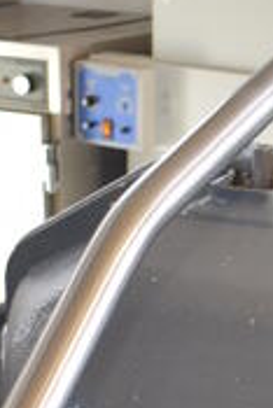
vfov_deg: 13.9
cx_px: 350
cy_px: 547
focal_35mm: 141
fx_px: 1601
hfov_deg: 9.6
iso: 800
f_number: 3.5
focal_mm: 18
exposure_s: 1/125
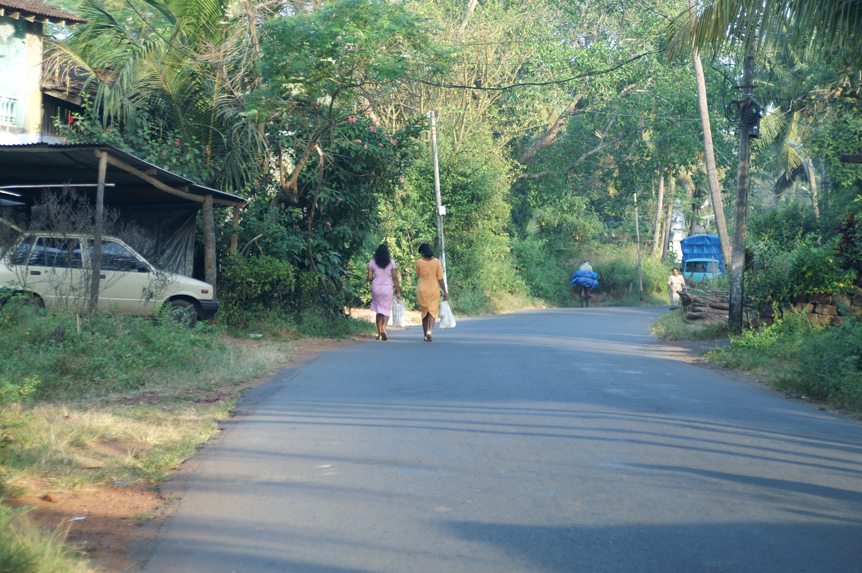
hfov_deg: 21.5
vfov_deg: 14.4
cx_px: 449
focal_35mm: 95
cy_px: 288
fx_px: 2273
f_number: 4.5
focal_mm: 60
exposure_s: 1/200
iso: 200
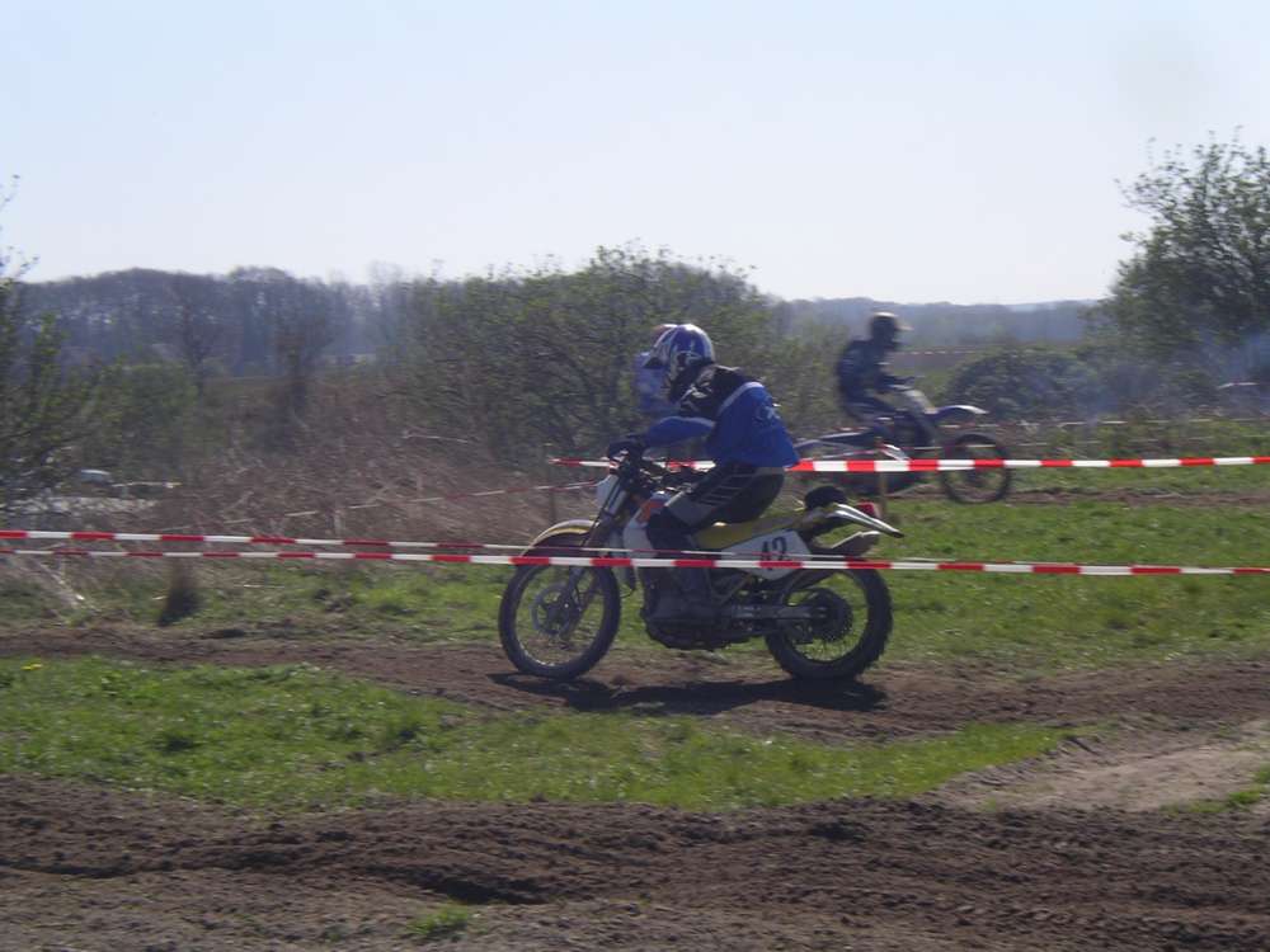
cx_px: 635
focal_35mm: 104
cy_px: 476
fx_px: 3816
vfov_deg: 14.2
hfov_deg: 18.9
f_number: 9.6
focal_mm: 16
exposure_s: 1/125
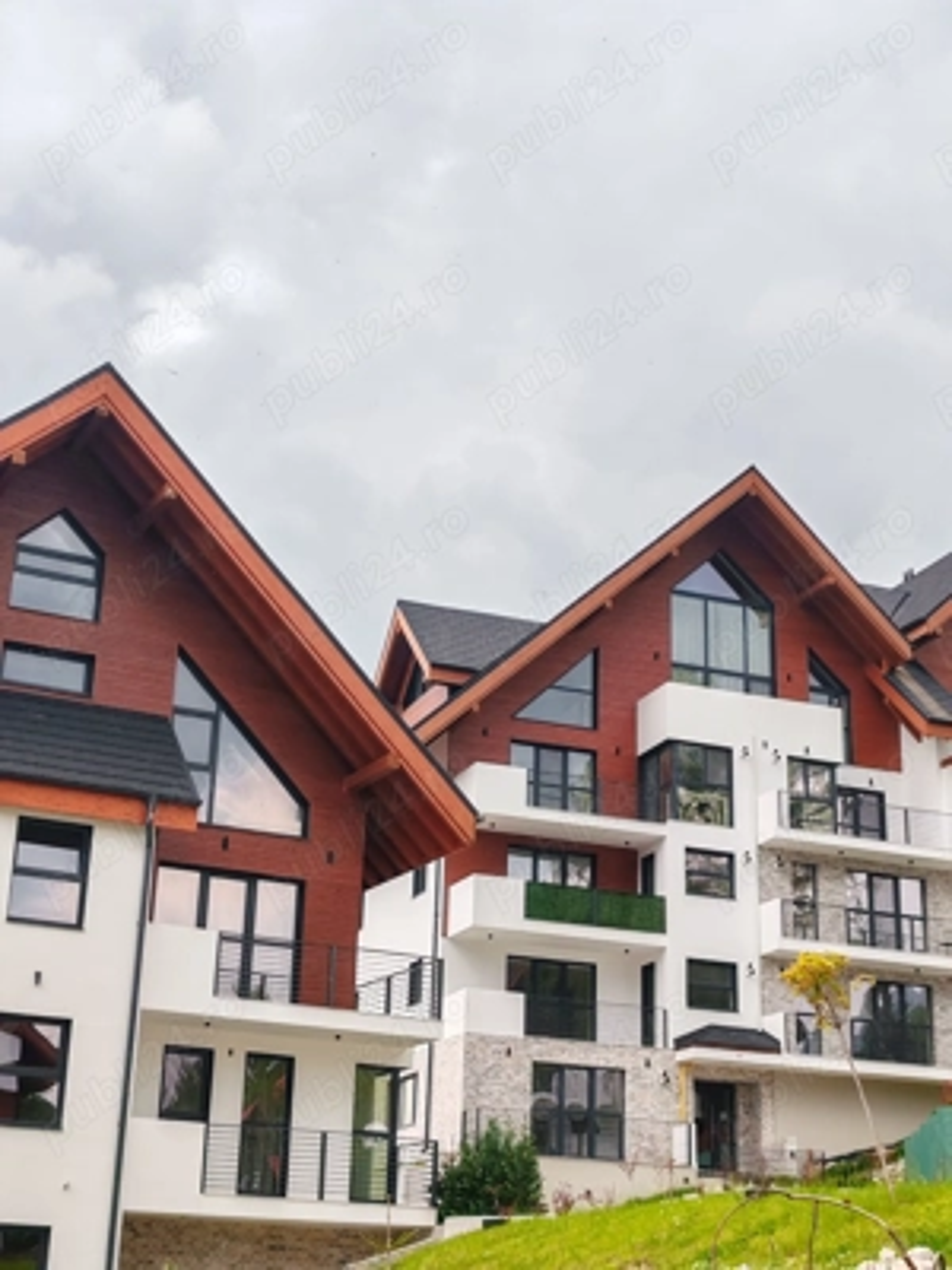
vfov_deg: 35.5
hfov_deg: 27.0
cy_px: 635
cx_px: 476
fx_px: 1980
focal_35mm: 54
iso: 50
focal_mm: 6.12
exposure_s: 1/240
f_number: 1.9
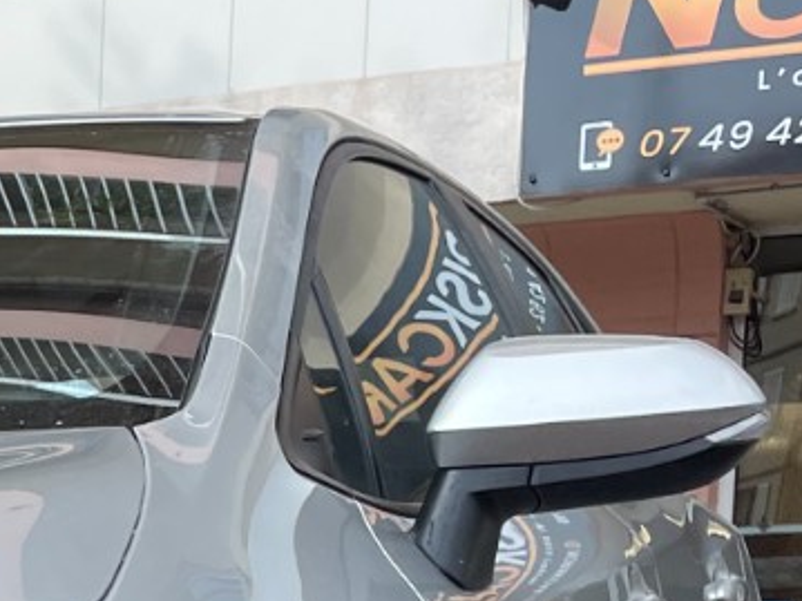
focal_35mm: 116
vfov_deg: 12.0
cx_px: -646
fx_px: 2687
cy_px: 1008
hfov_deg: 14.8
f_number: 1.6
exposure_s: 1/2174
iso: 32
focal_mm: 4.2
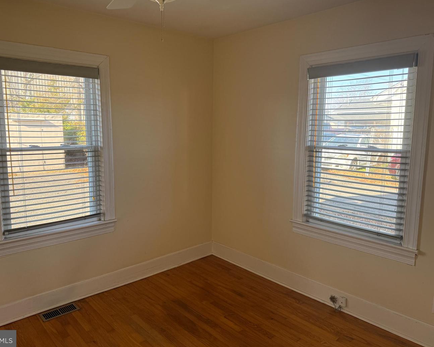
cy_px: 169
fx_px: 334
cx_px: 198
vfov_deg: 54.9
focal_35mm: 26
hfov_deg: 65.9
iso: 100
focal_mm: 6.76
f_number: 1.78
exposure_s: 1/242
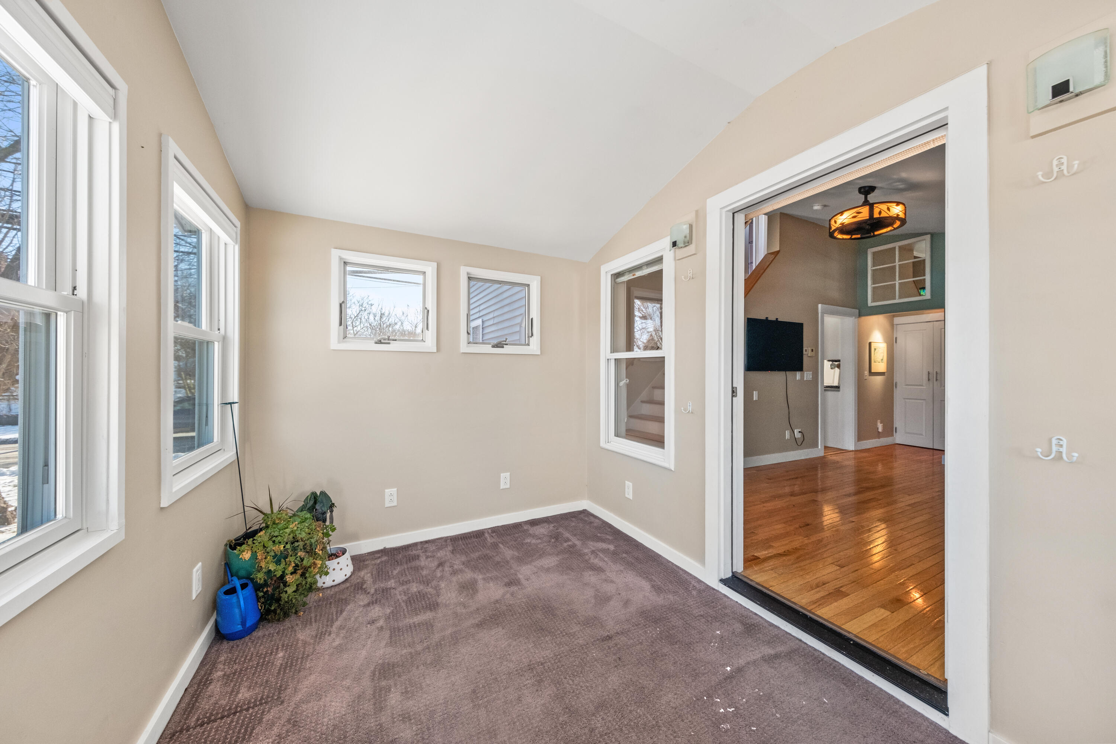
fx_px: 372
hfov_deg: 112.6
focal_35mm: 12
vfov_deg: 90.0
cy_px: 372
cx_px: 558
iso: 500
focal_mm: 8
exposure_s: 1/13
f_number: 8
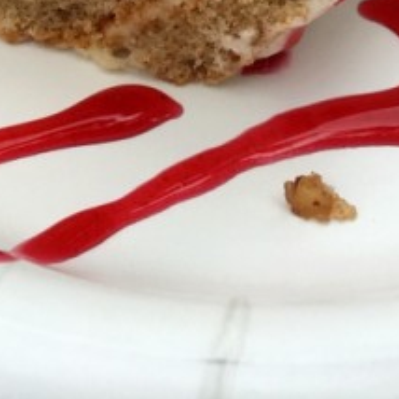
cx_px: 162
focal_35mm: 84
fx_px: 1095
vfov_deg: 19.4
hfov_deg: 20.6
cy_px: -89
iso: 25
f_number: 2.2
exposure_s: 1/481
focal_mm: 4.15
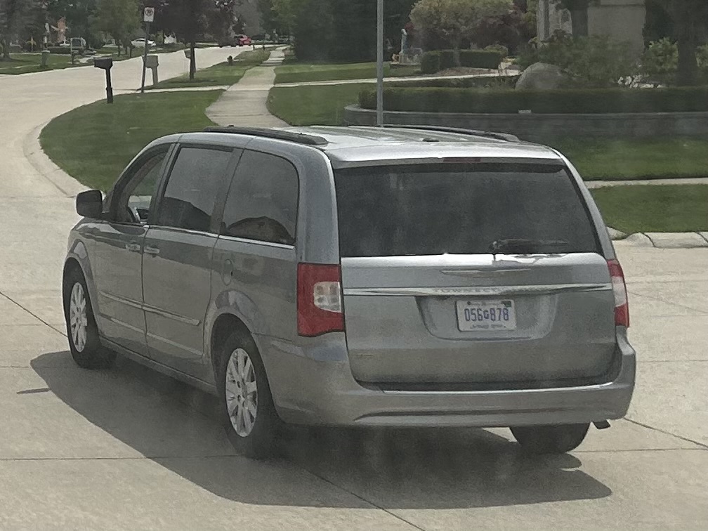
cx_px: 354
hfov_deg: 67.3
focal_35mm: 26
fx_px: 532
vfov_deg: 53.1
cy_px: 266
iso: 50
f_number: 1.5
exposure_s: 1/10309
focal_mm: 5.7
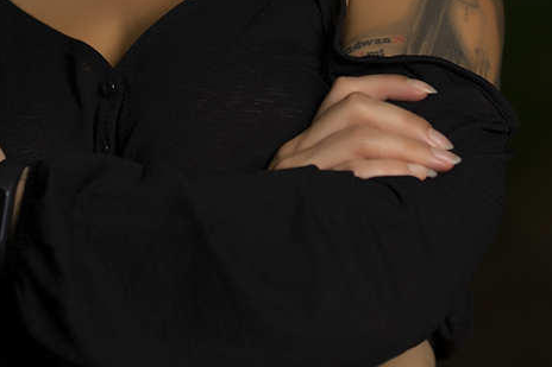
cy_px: 3
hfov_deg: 5.7
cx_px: 359
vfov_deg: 3.8
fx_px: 5548
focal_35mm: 362
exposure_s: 1/1600
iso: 100
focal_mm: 105
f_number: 1.4
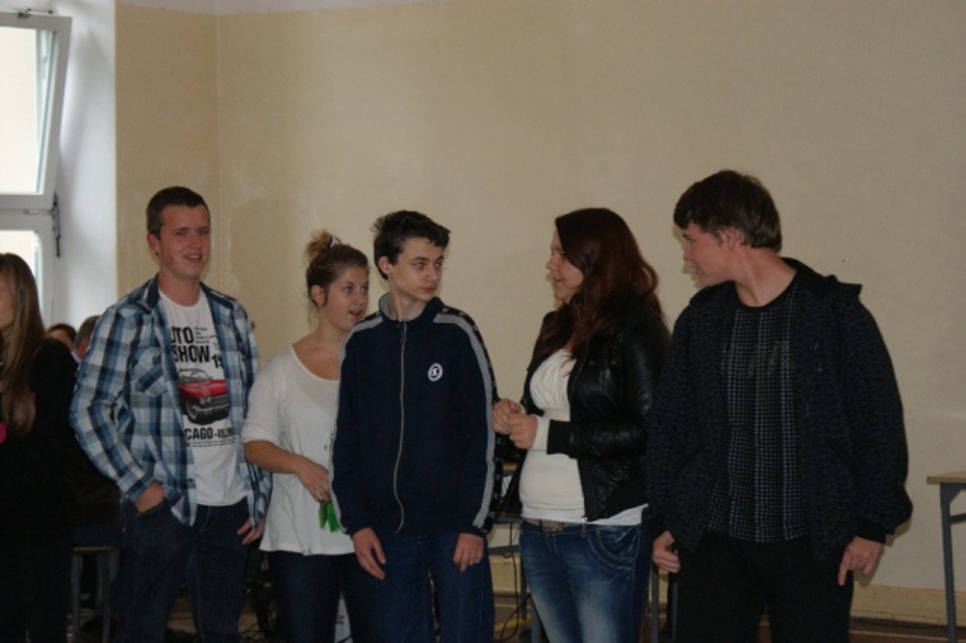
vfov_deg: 13.0
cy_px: 322
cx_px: 483
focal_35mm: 105
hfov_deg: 19.5
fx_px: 2816
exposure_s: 1/125
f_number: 5.6
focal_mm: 70
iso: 400
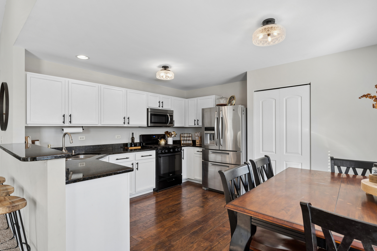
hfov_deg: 90.0
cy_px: 125
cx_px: 181
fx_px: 188
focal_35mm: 18
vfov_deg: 67.4
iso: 200
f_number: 11
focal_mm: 17
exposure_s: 1/30
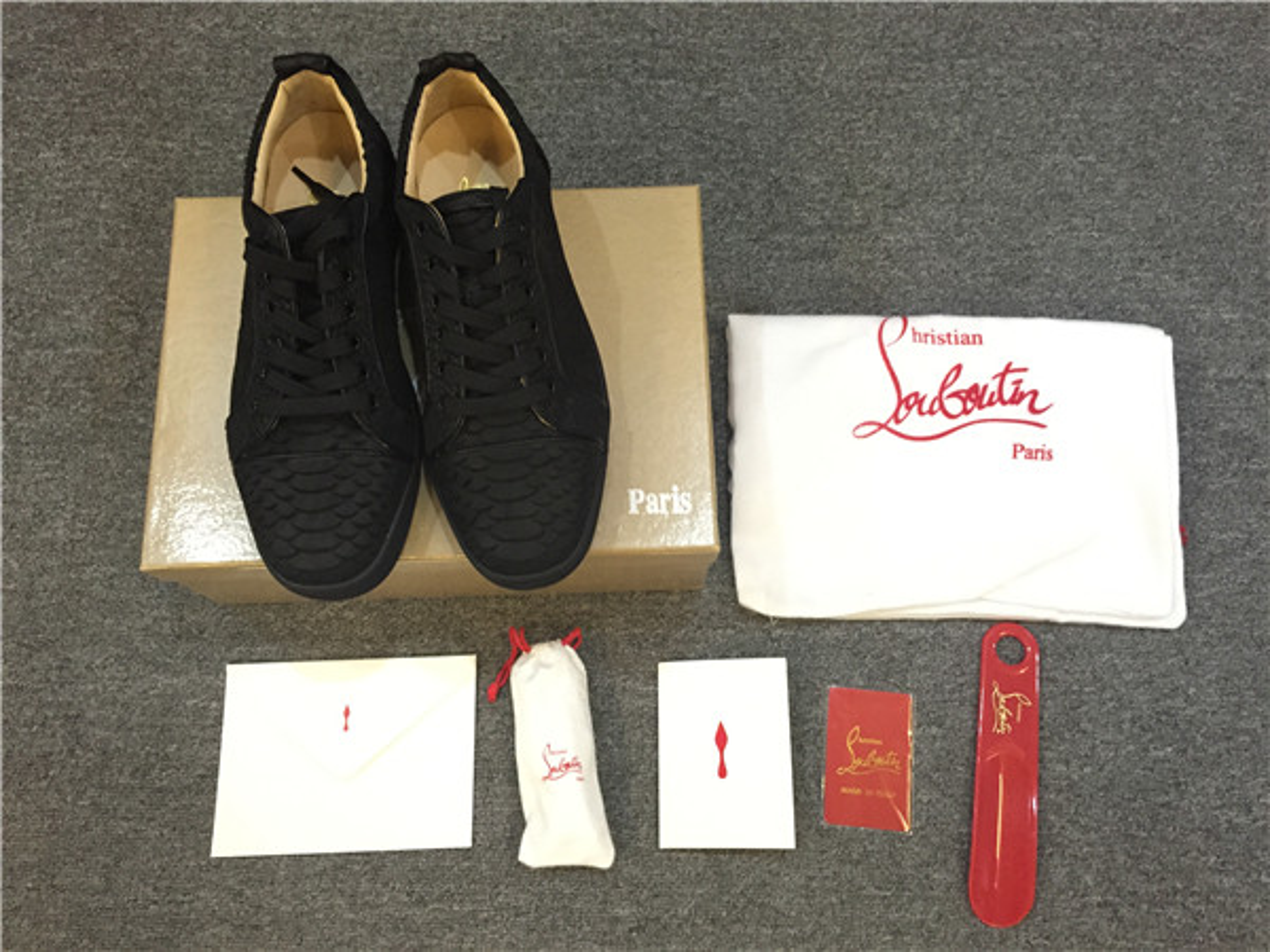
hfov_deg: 61.7
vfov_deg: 48.2
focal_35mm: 29
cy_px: 476
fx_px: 1064
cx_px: 635
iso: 250
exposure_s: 1/15
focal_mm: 4.15
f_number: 2.2
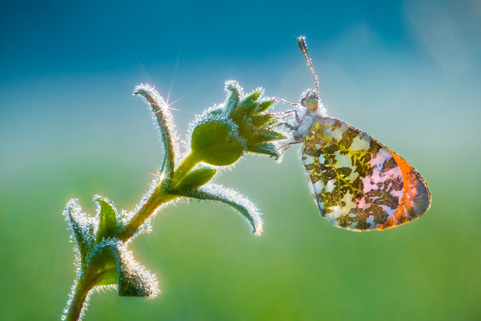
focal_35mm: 180
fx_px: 2405
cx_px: 240
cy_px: 160
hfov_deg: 11.4
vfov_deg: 7.6
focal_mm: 180
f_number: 20
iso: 100
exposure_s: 1/10
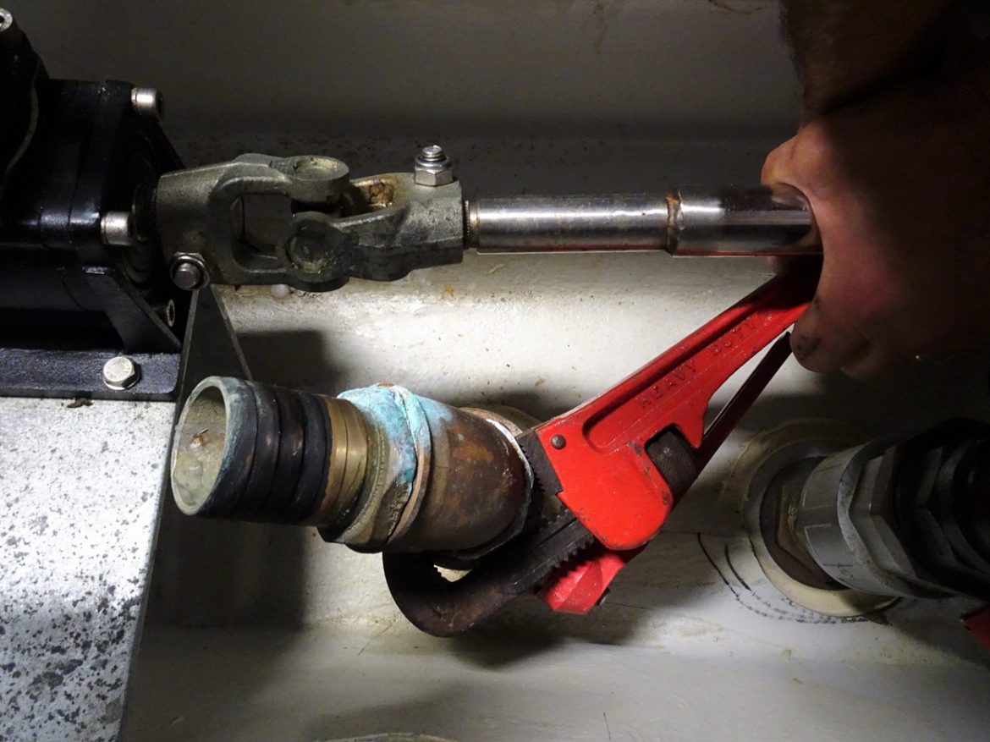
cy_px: 371
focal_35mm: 24
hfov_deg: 71.6
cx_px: 495
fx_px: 686
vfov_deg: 56.8
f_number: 3.5
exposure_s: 1/15
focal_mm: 4.1
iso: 800
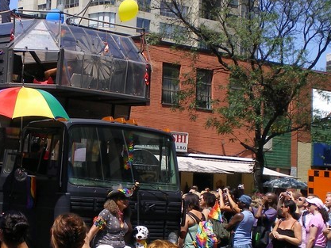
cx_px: 61
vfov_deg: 15.4
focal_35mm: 96
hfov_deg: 20.2
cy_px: 97
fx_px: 918
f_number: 5.2
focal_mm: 8.4
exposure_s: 1/250
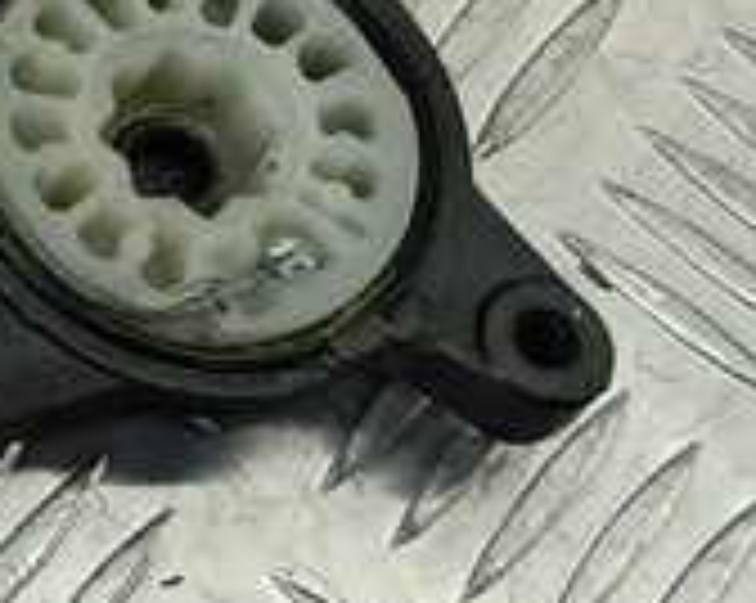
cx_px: -1040
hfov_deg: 11.6
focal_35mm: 137
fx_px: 3062
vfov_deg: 10.3
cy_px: -626
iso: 77
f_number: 1.6
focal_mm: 4.11
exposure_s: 1/50
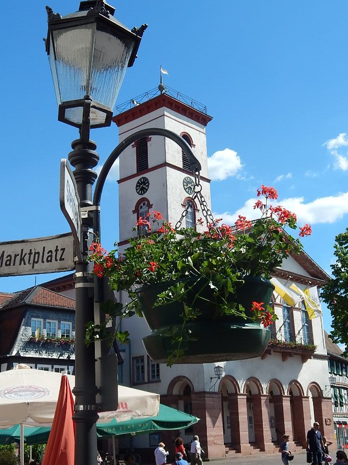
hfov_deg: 28.5
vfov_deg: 37.5
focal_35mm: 51
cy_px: 226
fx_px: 684
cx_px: 169
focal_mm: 6.8
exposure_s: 1/400
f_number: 6.9
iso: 125
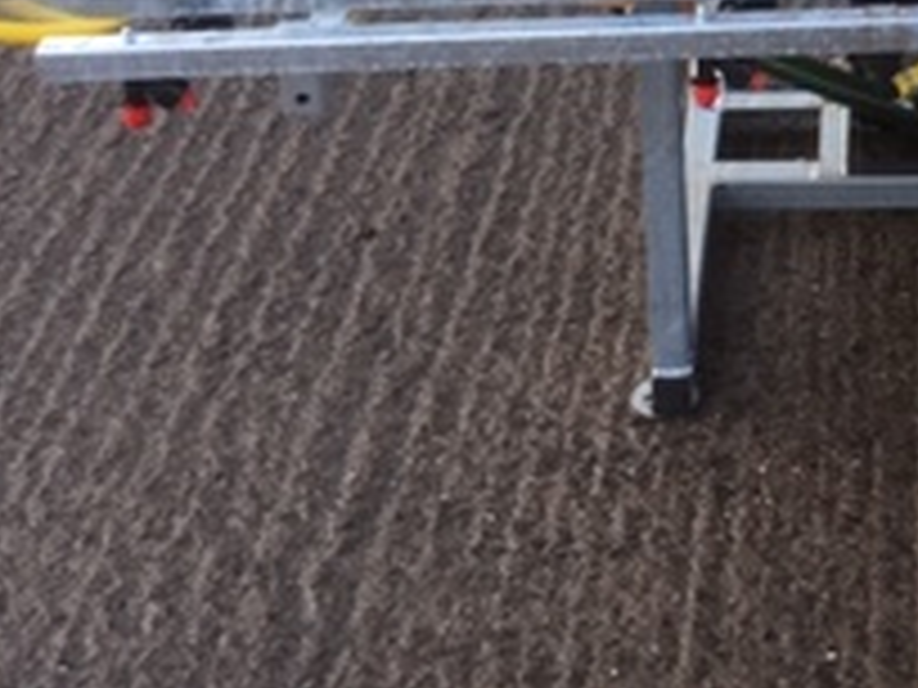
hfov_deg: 20.8
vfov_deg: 14.9
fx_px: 2413
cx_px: 922
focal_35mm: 91
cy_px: -378
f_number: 2.2
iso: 32
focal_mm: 4.15
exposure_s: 1/100
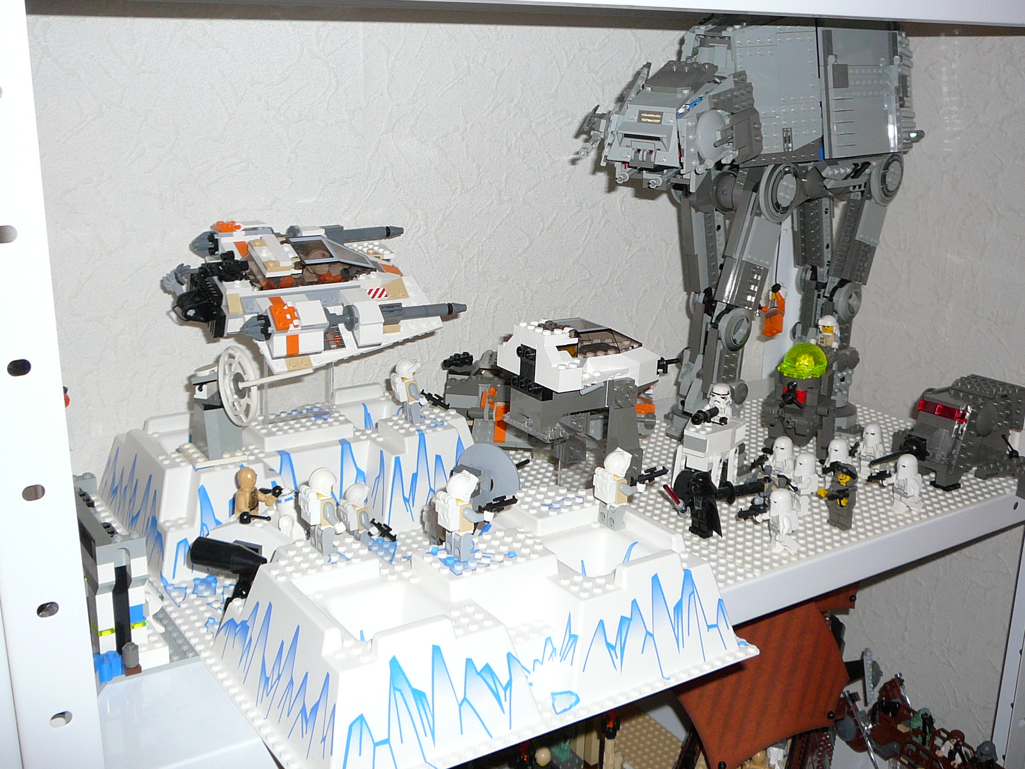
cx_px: 512
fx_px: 1184
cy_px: 384
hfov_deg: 46.8
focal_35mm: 40
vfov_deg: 36.0
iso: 100
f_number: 2.8
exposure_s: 1/8
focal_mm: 5.2
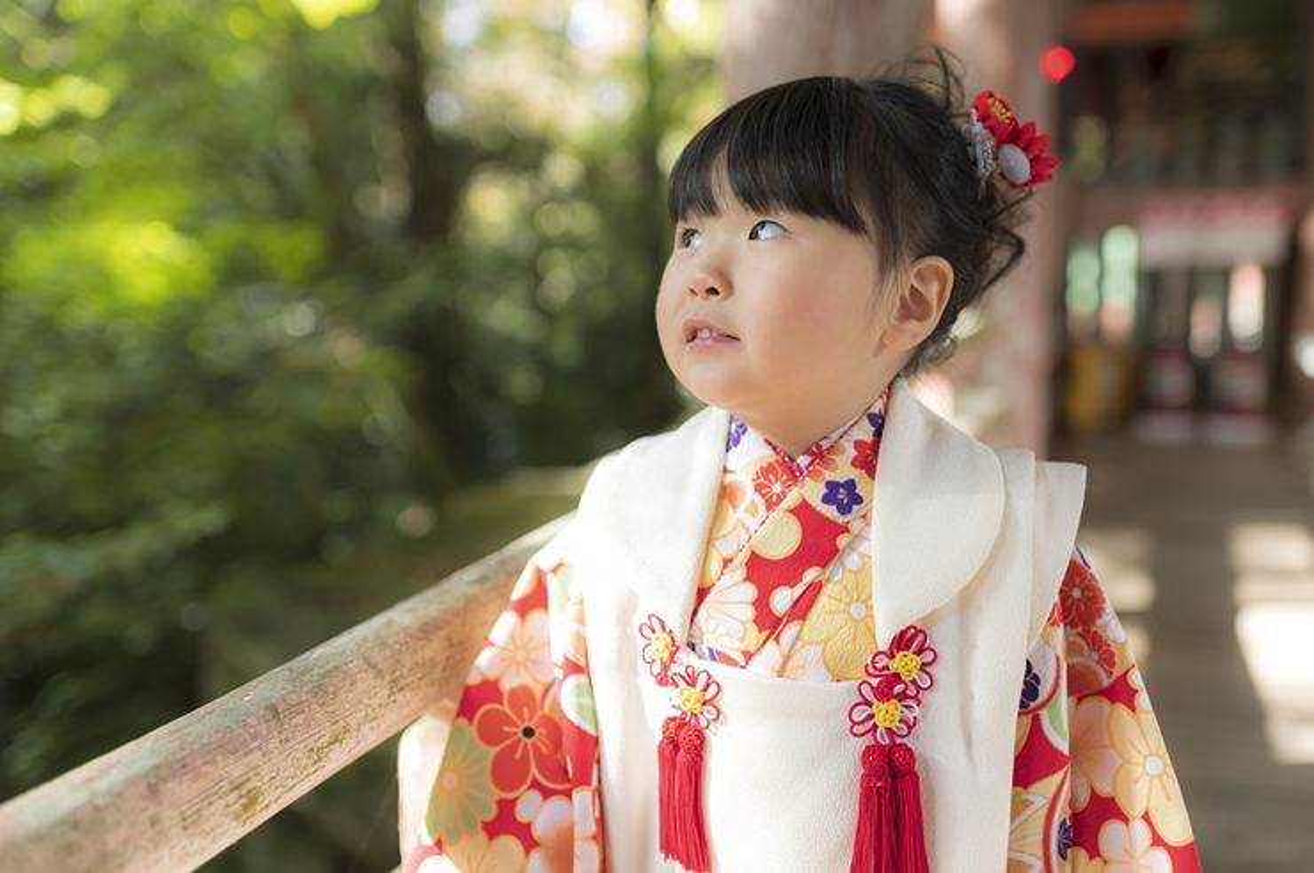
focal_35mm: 35
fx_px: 1276
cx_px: 657
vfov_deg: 37.8
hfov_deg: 54.5
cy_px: 436
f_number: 2
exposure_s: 1/125
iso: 100
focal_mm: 35
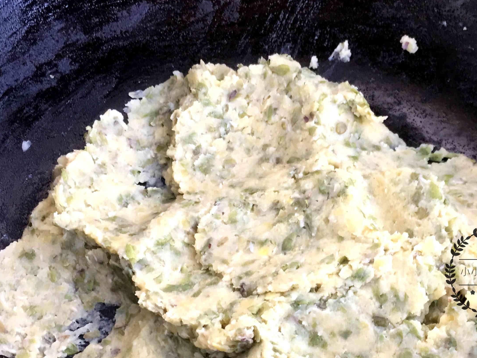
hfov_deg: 35.2
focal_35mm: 54
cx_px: 319
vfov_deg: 26.4
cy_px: 301
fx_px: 744
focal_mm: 4.15
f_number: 2.2
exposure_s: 1/33
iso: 40
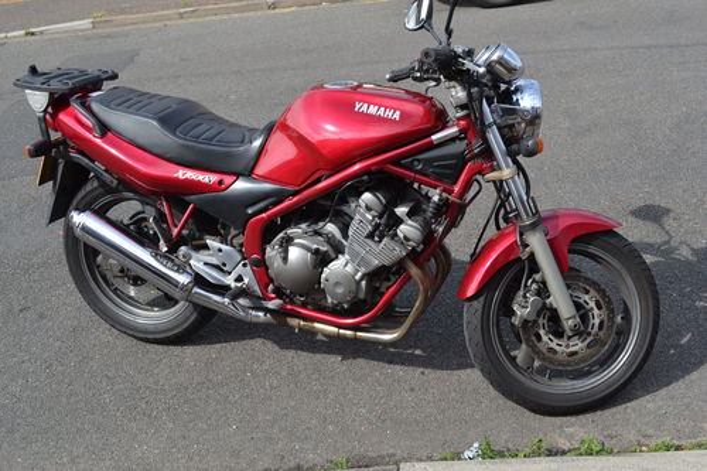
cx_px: 354
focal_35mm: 45
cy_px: 236
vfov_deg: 29.8
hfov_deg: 43.6
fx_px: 883
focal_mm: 30
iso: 100
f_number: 6.3
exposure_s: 1/160
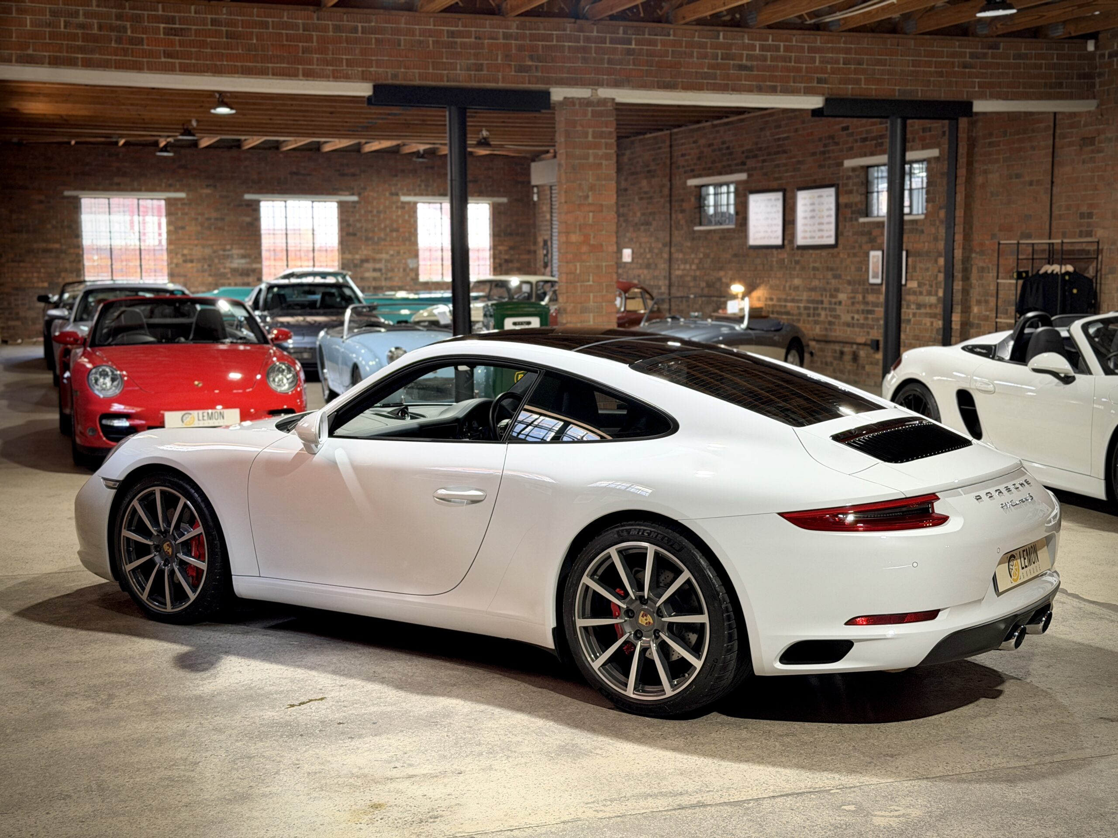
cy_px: 419
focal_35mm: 48
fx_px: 1550
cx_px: 559
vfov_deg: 30.3
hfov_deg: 39.7
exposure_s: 1/50
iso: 200
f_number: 1.78
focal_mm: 6.76
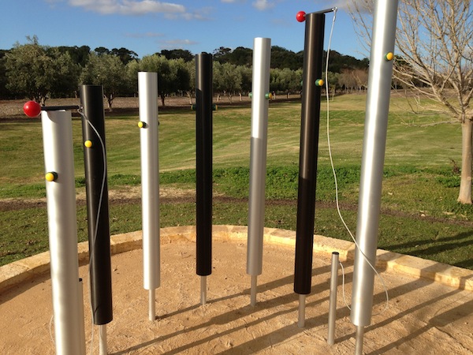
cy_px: 178
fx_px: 451
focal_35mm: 33
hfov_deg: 55.4
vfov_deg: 42.9
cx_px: 236
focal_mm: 4.13
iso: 50
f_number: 2.4
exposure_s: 1/1355
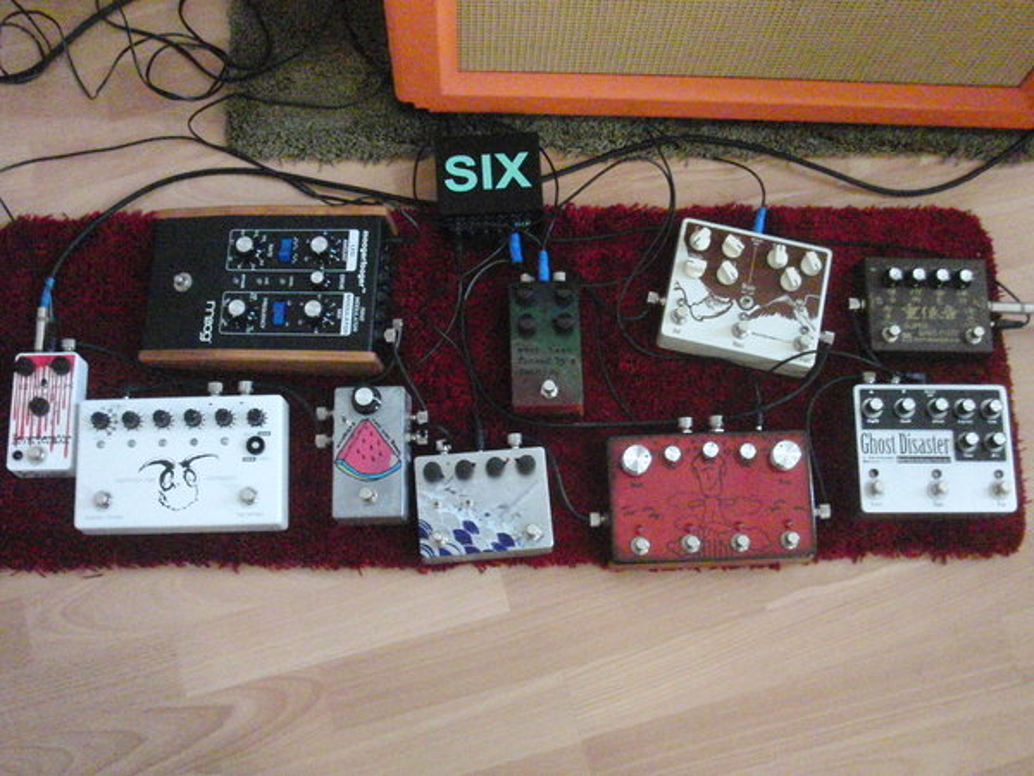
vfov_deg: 37.7
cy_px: 388
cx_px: 517
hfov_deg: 49.0
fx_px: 1135
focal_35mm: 38
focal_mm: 6.66
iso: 1600
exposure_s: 1/13
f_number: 3.9
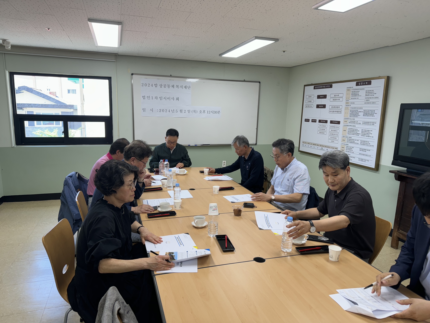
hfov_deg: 71.6
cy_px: 162
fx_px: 298
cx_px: 215
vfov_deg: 56.8
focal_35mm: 24
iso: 80
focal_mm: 6.76
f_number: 1.78
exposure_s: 1/120
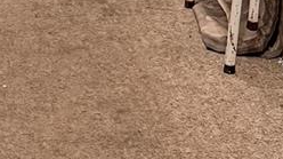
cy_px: -125
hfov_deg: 13.2
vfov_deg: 7.3
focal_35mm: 162
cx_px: 34
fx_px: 1215
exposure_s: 1/60
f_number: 1.78
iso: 200
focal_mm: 6.76
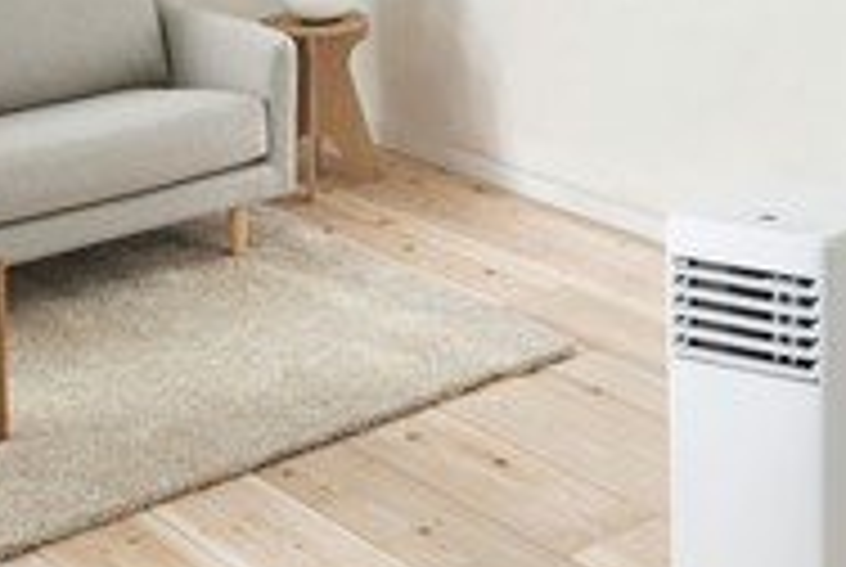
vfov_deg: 10.6
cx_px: 850
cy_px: -58
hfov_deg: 15.7
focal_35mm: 128
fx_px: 3013
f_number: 3.5
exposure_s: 1/100
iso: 50
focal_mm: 48
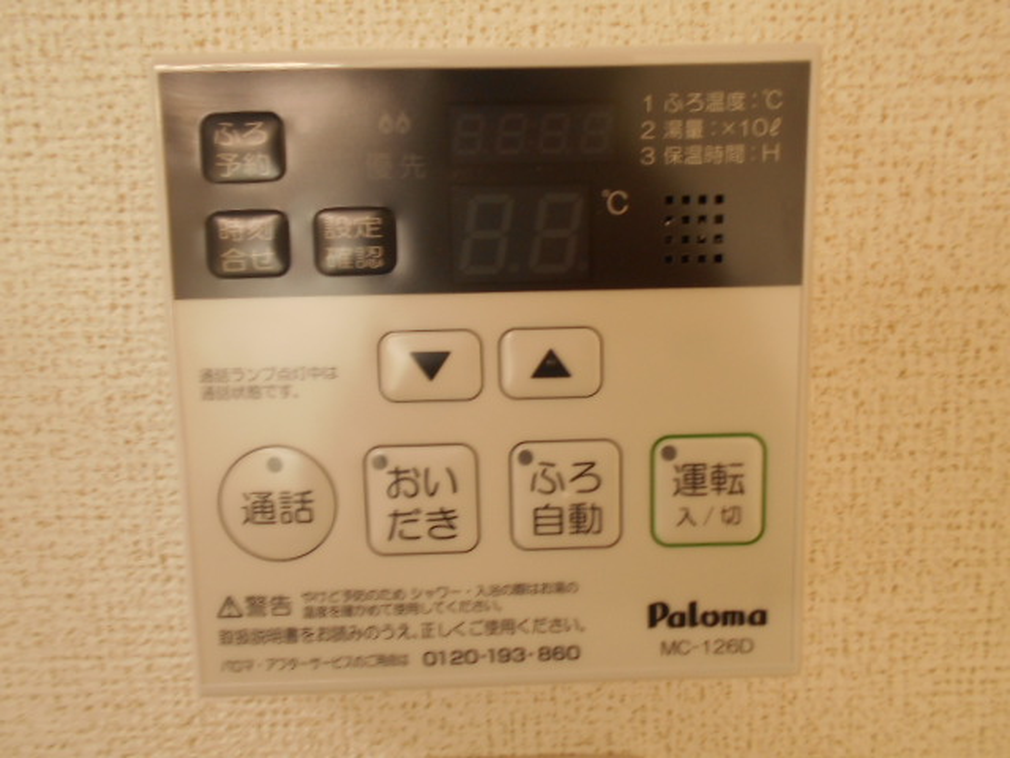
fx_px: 759
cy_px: 379
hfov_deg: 67.3
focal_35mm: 26
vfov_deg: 53.1
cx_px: 505
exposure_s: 1/30
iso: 160
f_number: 3.2
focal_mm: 4.6
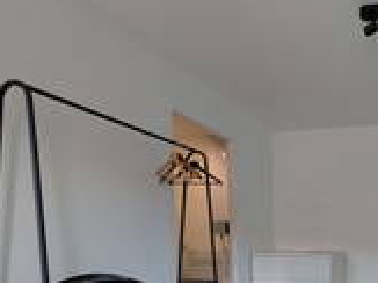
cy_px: 262
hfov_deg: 48.2
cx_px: 378
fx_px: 338
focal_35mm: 31
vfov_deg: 41.3
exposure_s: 1/25
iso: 90
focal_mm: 1.83
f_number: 2.2
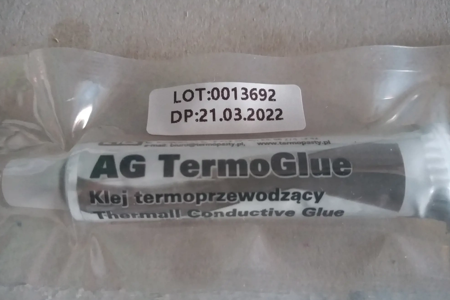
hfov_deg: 81.2
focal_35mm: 21
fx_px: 262
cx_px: 224
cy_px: 157
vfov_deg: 59.4
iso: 1985
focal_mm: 3.54
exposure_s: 1/16.7
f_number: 2
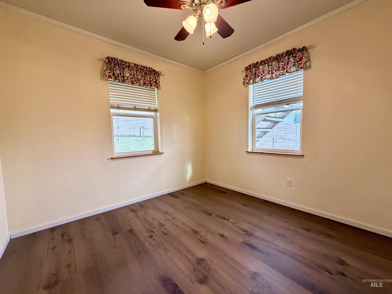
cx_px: 196
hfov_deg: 102.1
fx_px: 159
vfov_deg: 85.7
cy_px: 147
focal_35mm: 14
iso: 320
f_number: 2.2
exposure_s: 1/120
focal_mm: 2.22
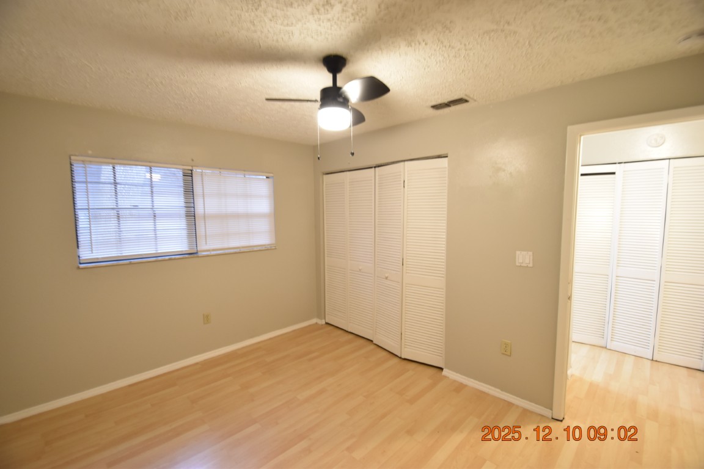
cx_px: 352
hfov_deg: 100.4
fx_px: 293
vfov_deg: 77.3
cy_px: 234
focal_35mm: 15
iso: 800
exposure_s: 1/10
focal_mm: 10
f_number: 3.5
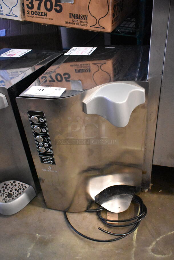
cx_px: 87
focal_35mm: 33
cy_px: 130
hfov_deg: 40.0
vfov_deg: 57.2
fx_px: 239
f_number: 3.8
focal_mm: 22
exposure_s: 1/125
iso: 12800
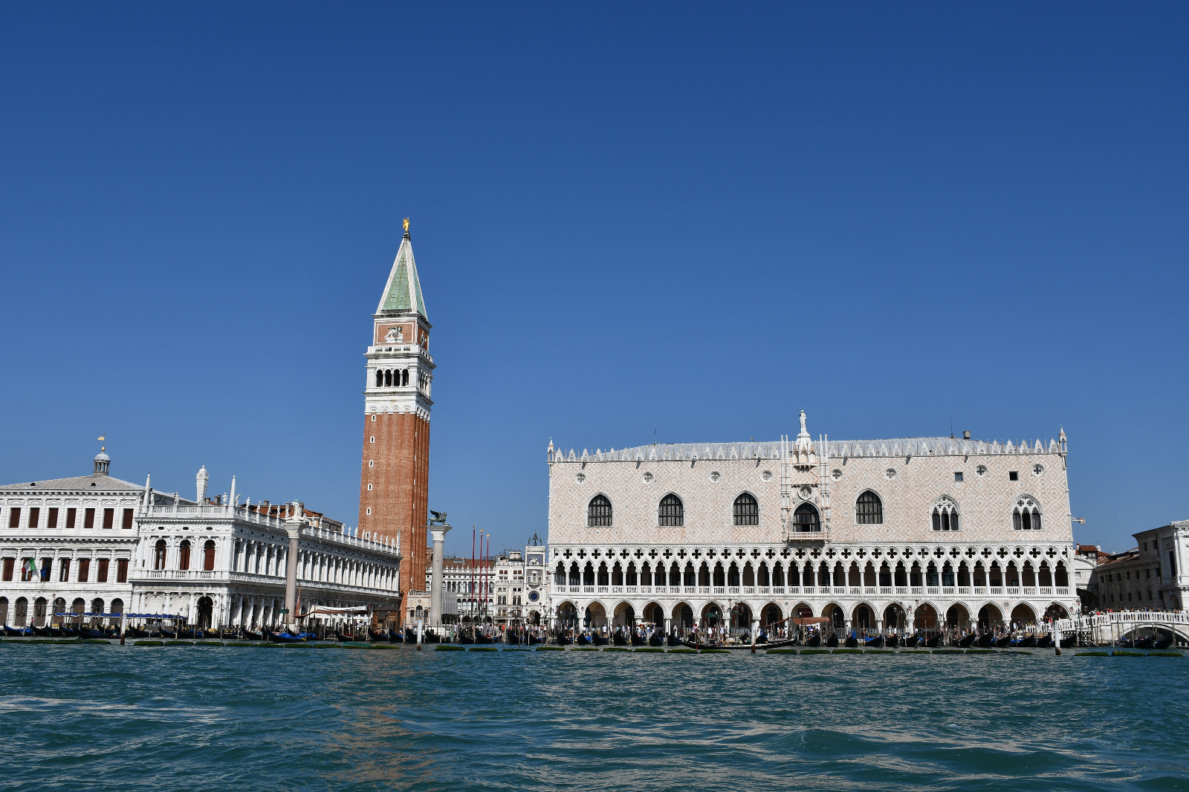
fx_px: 1090
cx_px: 594
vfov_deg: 40.0
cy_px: 396
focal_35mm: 33
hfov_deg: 57.2
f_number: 11
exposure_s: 1/500
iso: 100
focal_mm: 22
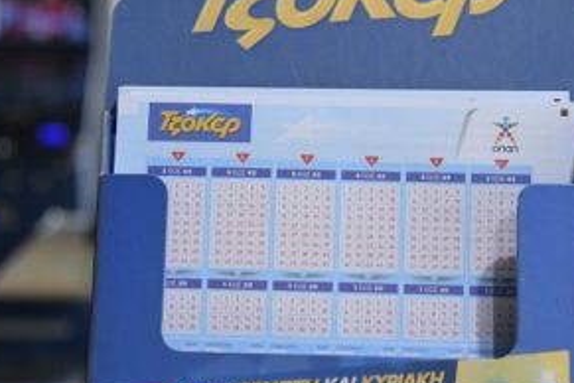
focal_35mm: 102
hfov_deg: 20.0
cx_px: 362
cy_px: 120
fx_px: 1626
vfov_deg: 13.4
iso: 2000
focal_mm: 48
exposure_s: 1/400
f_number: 4
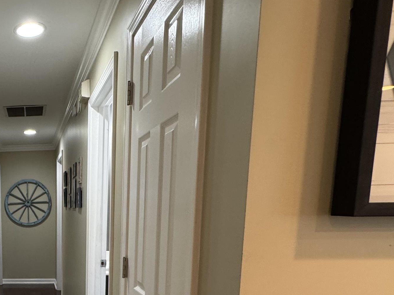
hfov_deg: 47.8
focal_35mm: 32
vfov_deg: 41.1
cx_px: 7
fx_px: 364
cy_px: 259
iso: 250
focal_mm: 2.22
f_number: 2.2
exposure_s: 1/60
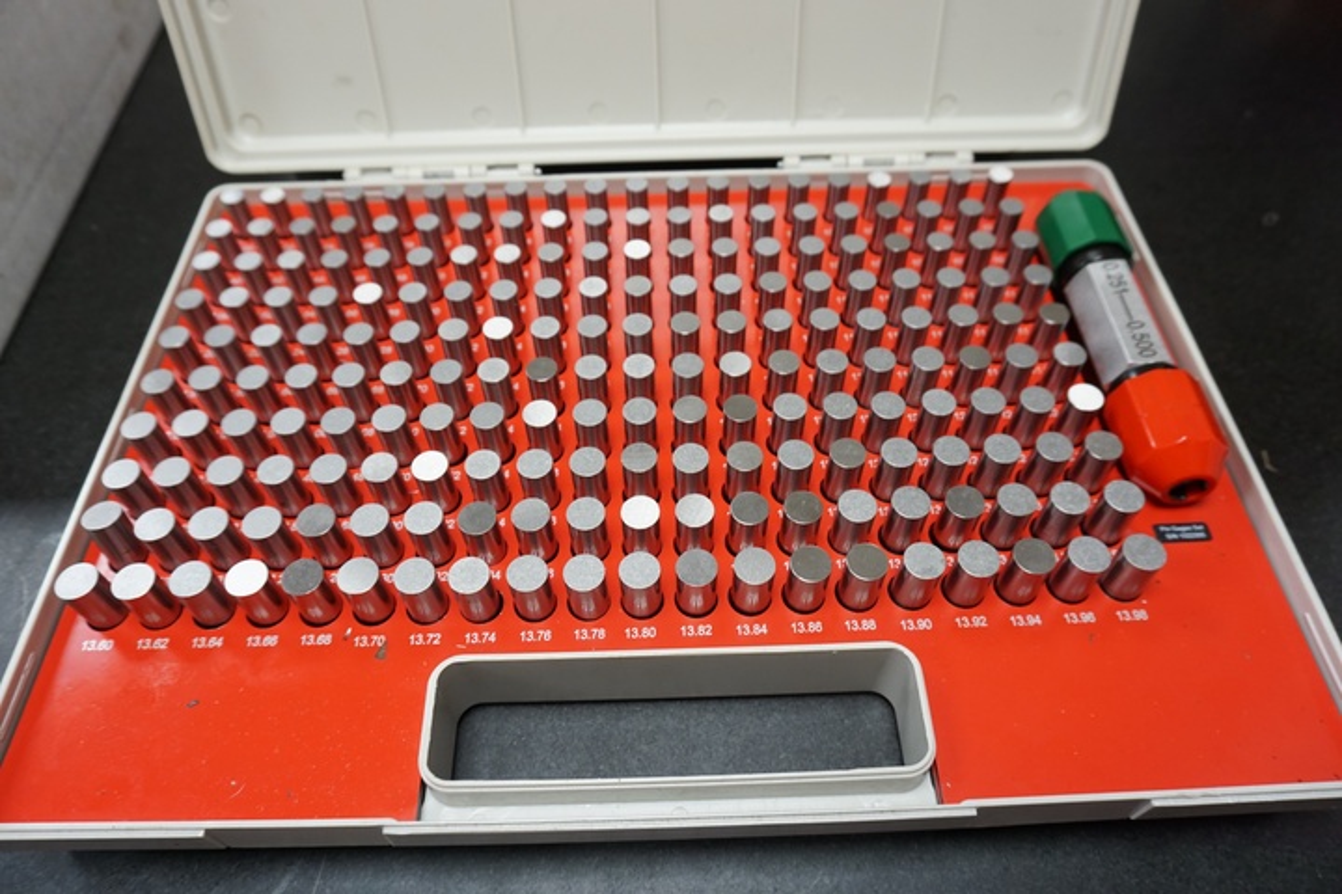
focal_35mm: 24
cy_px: 447
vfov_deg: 53.1
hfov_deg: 73.7
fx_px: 895
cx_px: 671
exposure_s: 1/60
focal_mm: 16
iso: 500
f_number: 4
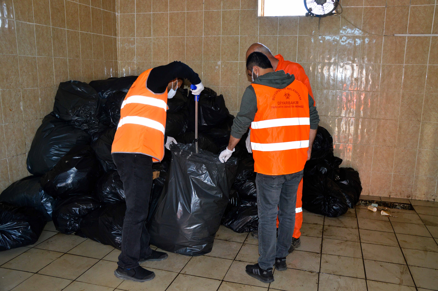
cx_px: 219
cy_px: 146
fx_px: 383
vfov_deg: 41.6
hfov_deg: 59.5
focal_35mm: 32
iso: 450
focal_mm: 21
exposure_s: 1/60
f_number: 3.8
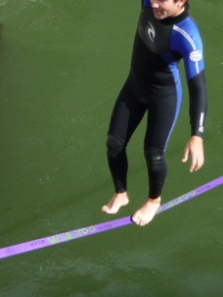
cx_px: 64
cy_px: 100
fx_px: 877
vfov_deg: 19.2
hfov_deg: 14.5
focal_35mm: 102
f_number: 4.9
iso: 100
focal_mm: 9
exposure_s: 1/160
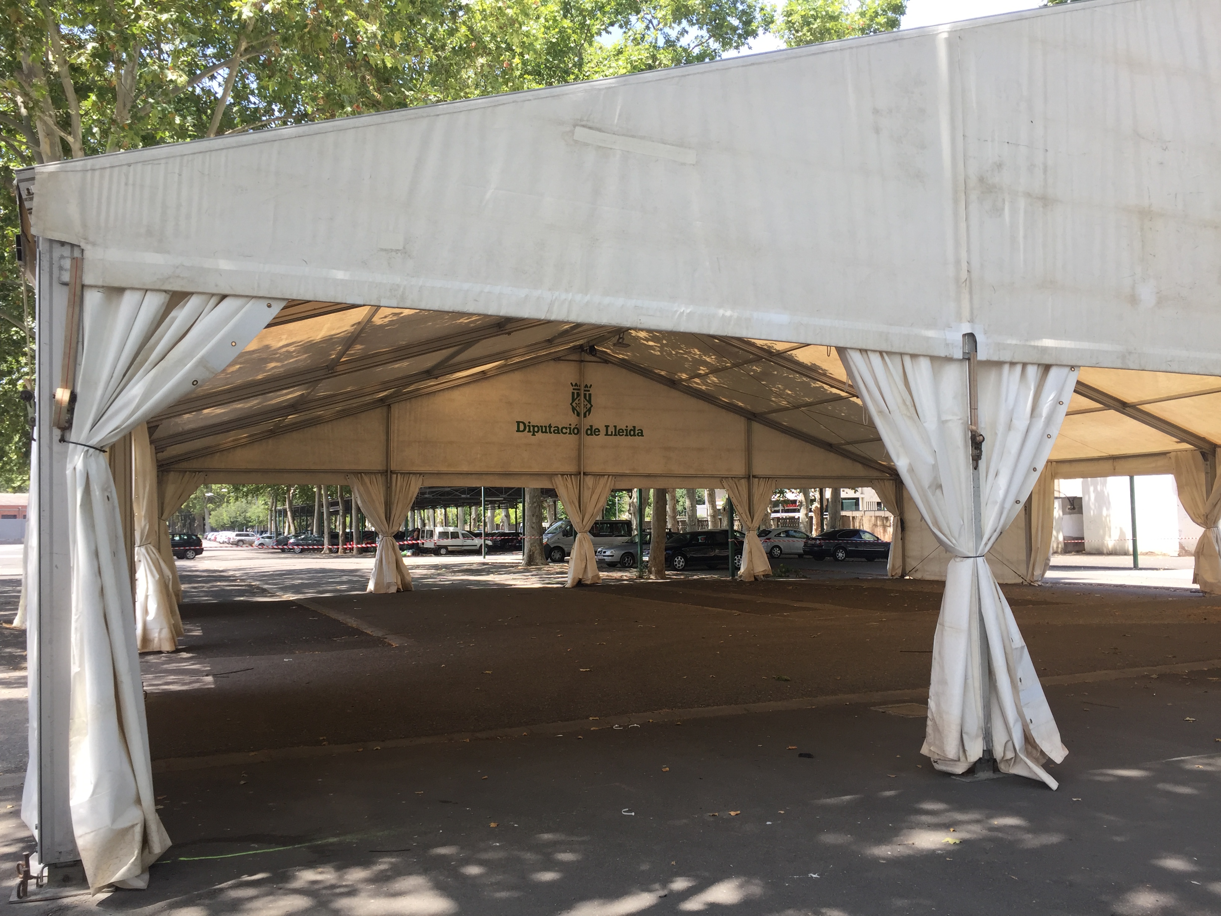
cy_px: 458
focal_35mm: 29
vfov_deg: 48.2
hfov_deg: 61.7
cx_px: 610
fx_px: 1023
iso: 32
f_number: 2.2
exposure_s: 1/449
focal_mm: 4.15
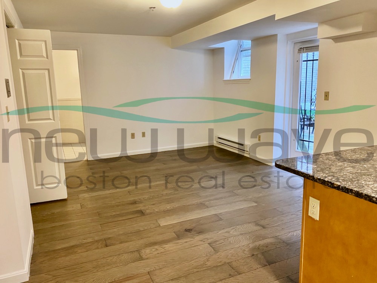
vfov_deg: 53.1
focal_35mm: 26
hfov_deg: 67.3
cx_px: 188
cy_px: 142
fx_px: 283
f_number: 1.8
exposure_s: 1/60
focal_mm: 4.25
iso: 200
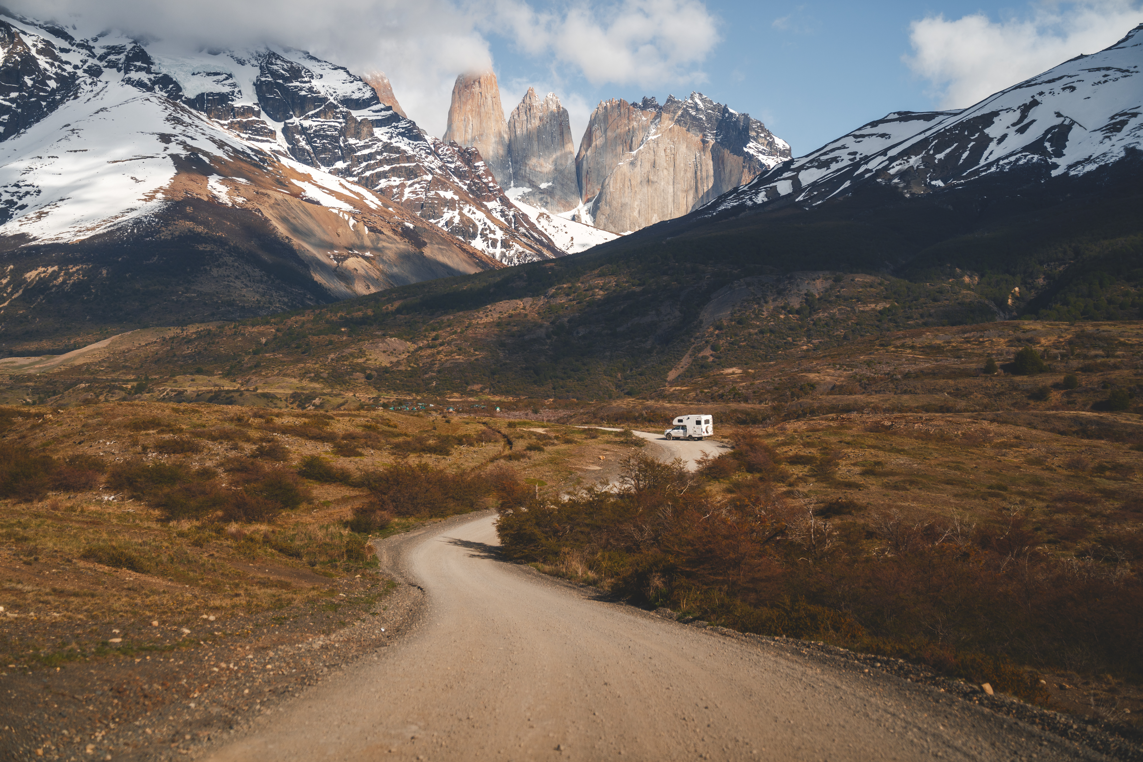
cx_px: 572
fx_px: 1651
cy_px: 381
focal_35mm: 52
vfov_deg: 26.0
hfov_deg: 38.2
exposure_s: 1/160
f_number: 2.8
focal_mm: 52
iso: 125
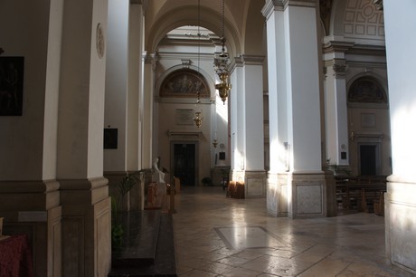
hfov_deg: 64.6
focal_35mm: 28
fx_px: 329
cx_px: 208
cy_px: 138
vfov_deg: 45.6
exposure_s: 1/40
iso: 200
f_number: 3.5
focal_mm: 19
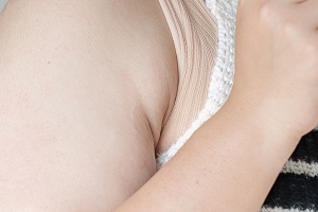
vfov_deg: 5.0
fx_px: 2438
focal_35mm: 276
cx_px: 310
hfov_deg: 7.4
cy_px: -58
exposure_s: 1/200
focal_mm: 69
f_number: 2.8
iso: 100
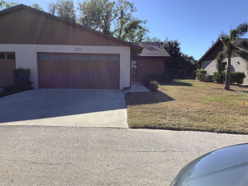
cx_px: 124
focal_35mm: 31
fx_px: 222
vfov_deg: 45.4
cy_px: 93
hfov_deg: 58.4
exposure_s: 1/1508
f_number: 2.4
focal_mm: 3.3
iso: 25
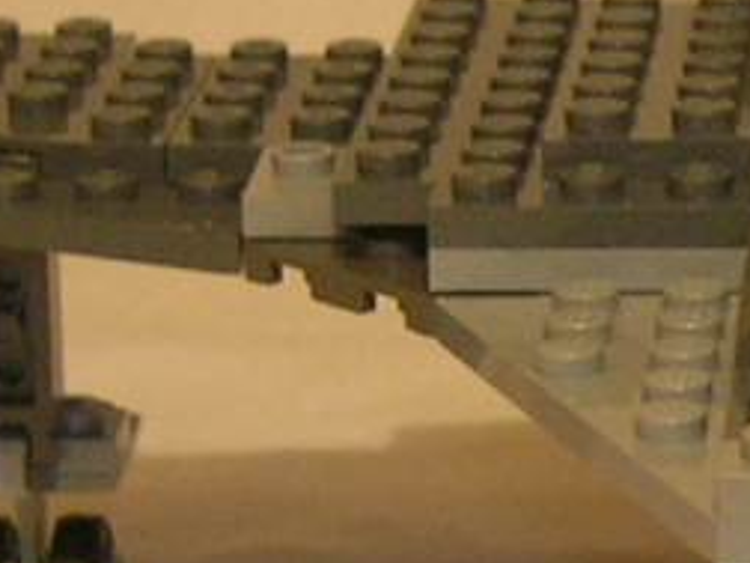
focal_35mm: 241
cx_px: 1164
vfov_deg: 6.2
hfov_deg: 8.0
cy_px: 483
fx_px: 5222
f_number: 3
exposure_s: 1/28
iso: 102
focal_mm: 6.4
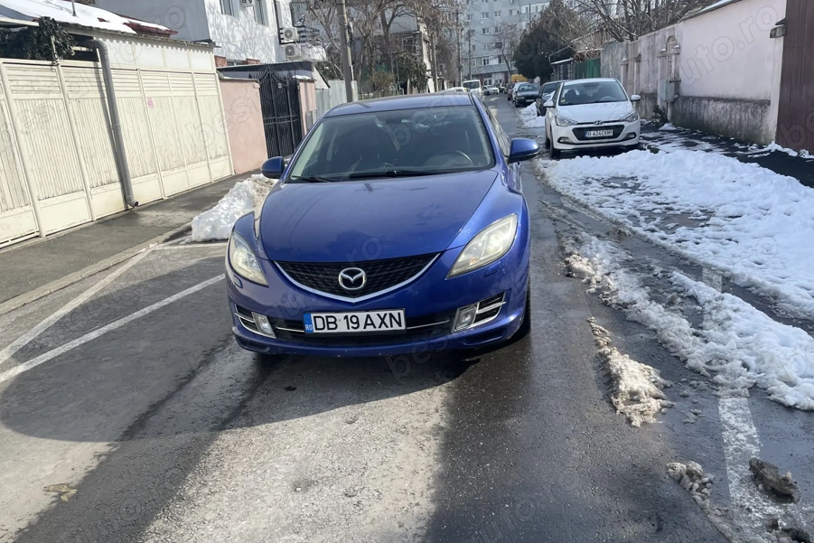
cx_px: 403
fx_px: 678
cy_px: 326
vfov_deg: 43.4
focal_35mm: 30
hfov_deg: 61.9
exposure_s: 1/1855
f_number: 1.6
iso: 32
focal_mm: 4.2
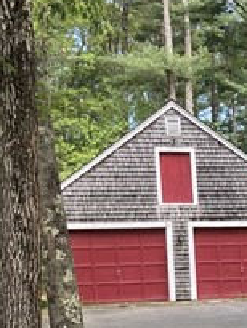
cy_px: 362
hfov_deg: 13.0
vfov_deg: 18.0
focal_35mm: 105
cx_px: 420
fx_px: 998
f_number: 1.8
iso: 20
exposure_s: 1/235
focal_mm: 3.99
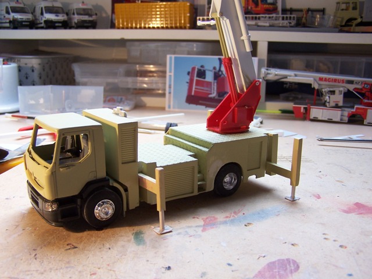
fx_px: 408
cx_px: 186
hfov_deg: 49.0
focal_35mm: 38
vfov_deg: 37.7
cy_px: 140
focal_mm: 6.3
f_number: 2.8
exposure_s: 1/60
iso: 80
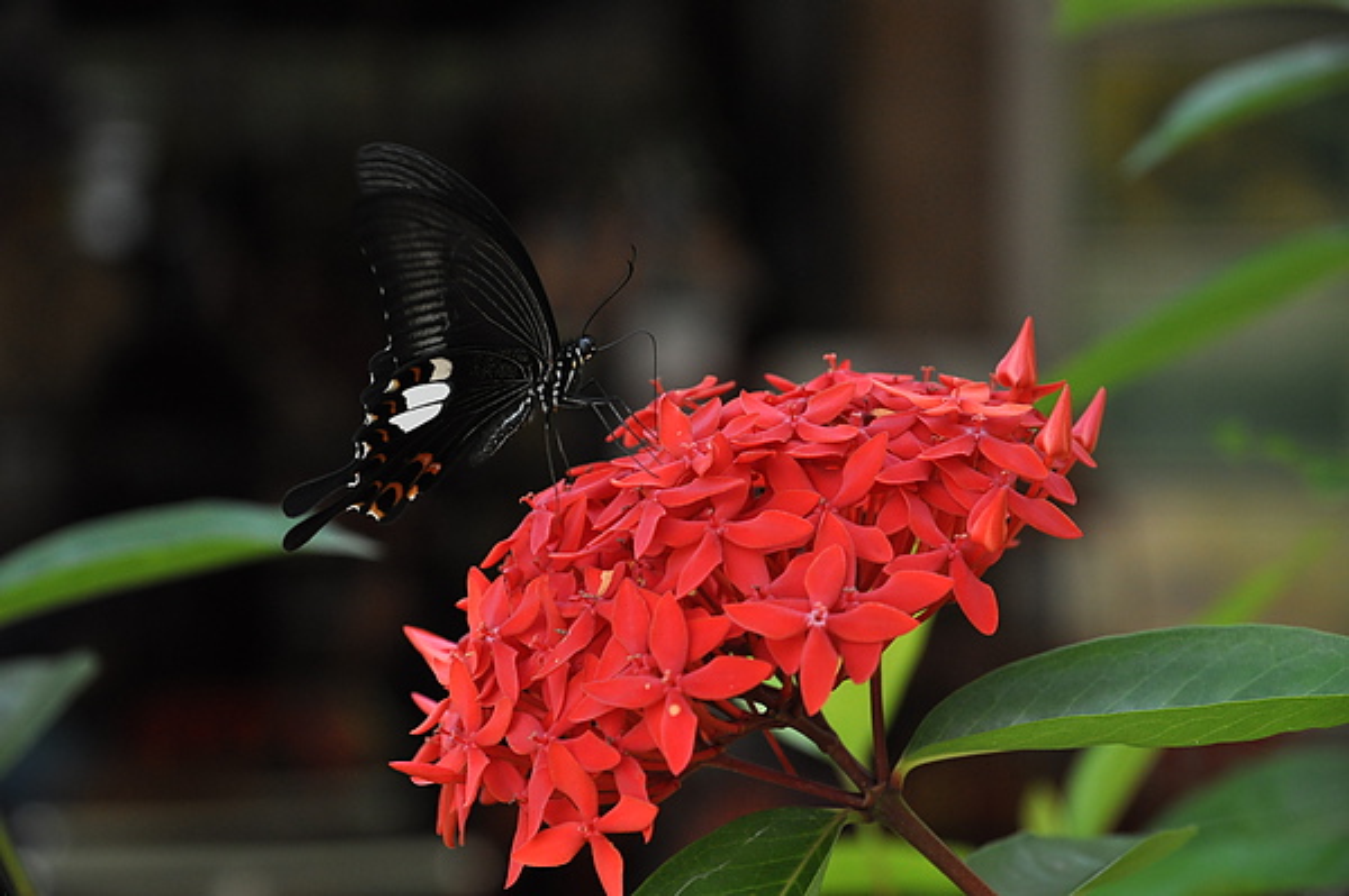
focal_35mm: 128
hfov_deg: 16.1
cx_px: 674
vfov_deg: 10.7
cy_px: 448
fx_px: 4774
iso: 800
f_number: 5.6
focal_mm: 85
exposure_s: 1/500
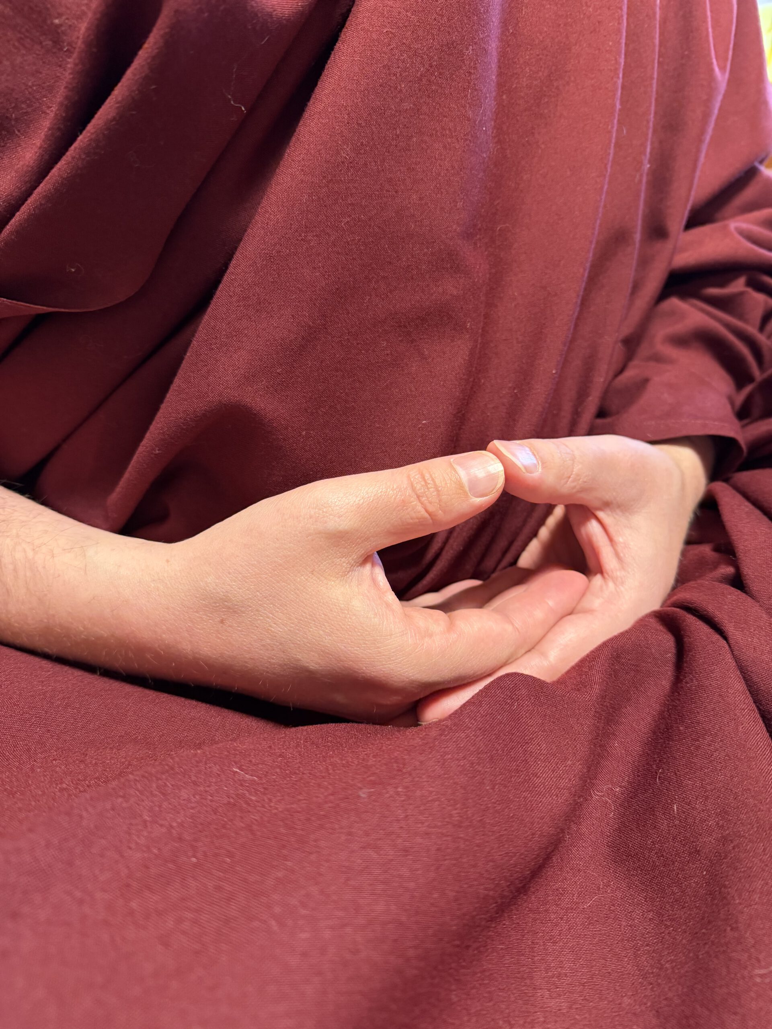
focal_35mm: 24
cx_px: 386
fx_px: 714
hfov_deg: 56.8
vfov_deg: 71.6
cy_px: 514
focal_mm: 6.76
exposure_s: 1/60
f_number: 1.78
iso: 500
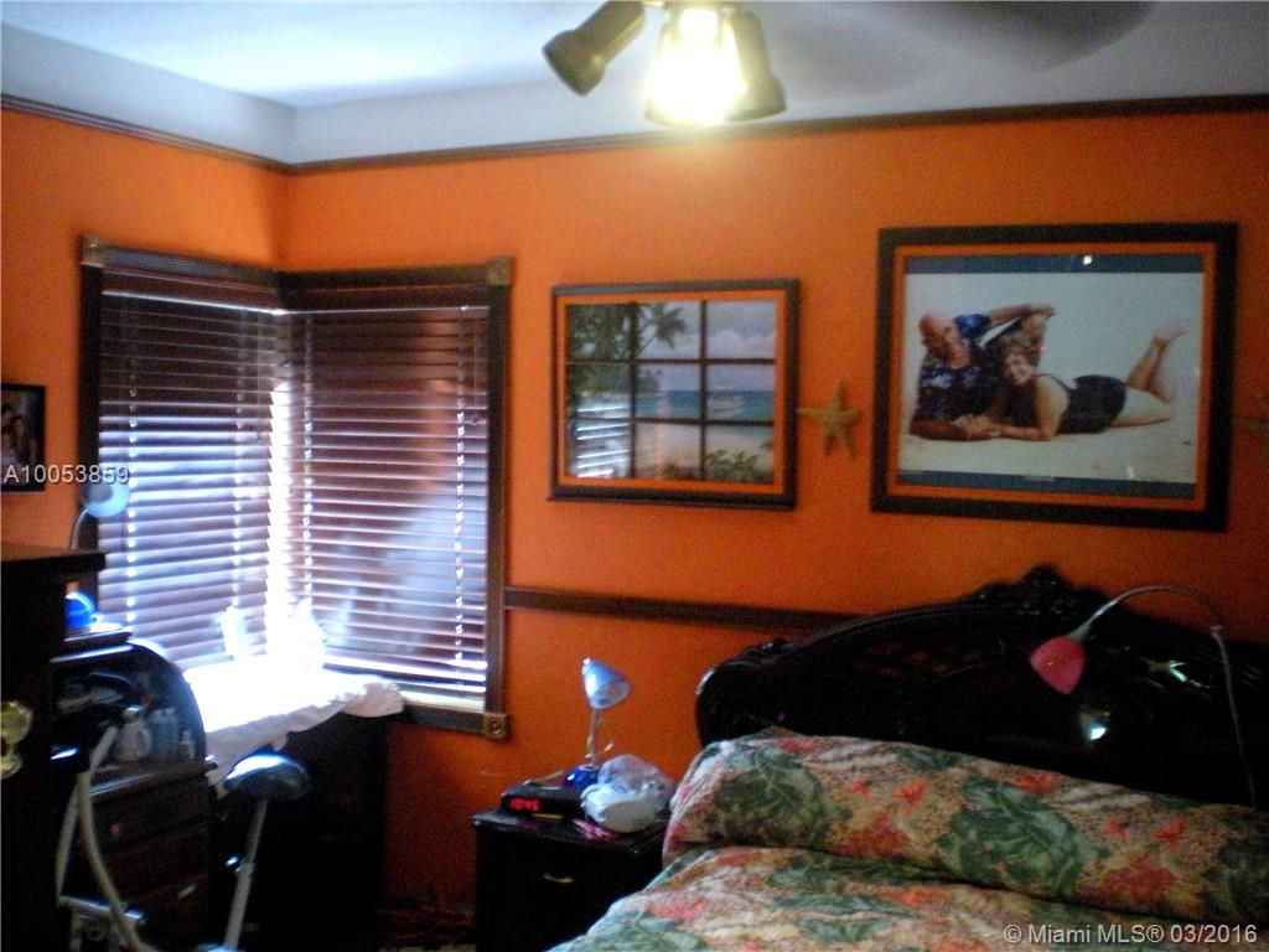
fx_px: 1393
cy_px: 476
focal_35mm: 38
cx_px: 634
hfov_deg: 49.0
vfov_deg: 37.7
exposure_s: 1/8
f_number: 3.1
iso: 719
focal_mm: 6.3
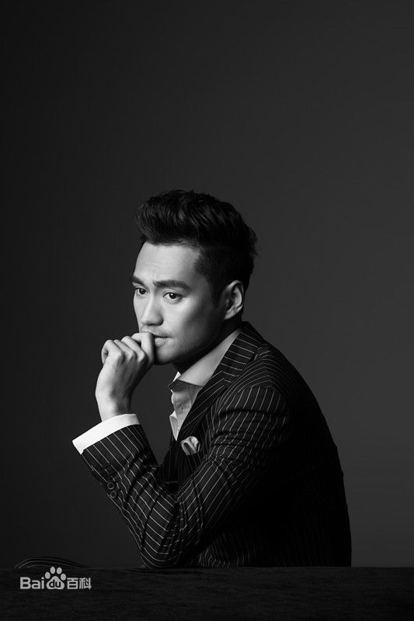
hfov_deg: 16.1
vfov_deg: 23.9
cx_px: 207
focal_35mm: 85
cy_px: 310
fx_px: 1467
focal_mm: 85
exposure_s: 1/125
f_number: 7.1
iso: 125
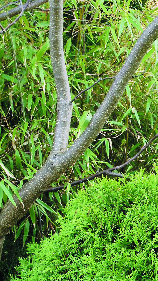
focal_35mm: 114
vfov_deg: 17.9
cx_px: 177
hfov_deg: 10.5
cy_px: 330
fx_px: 851
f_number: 5.6
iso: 100
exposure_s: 1/25
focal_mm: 29
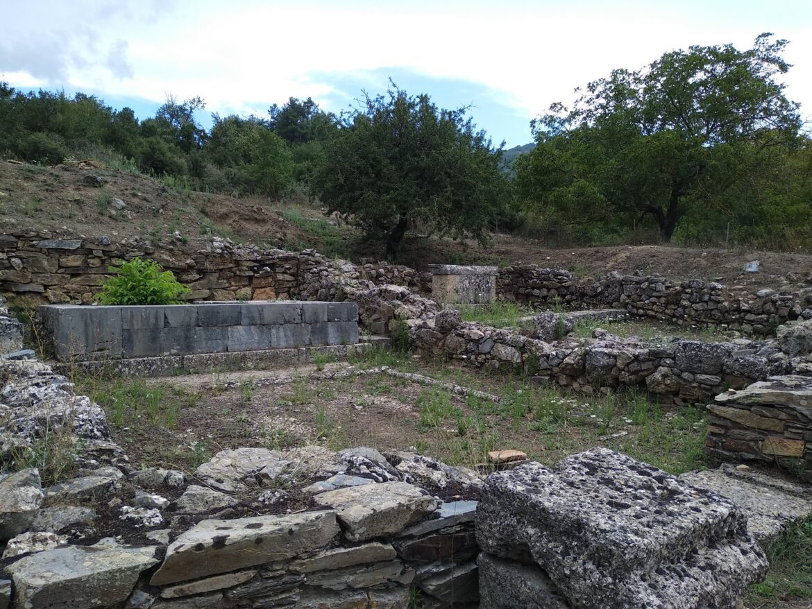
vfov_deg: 53.1
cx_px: 406
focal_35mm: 26
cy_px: 304
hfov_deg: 67.3
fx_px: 610
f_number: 2.2
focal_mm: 3.83
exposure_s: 1/260
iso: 125
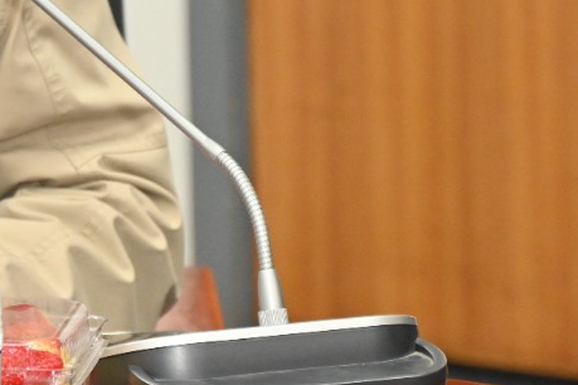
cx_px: -217
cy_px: -82
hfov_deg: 4.7
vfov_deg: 3.1
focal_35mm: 436
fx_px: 7000
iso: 2000
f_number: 6.3
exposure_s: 1/200
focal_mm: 125
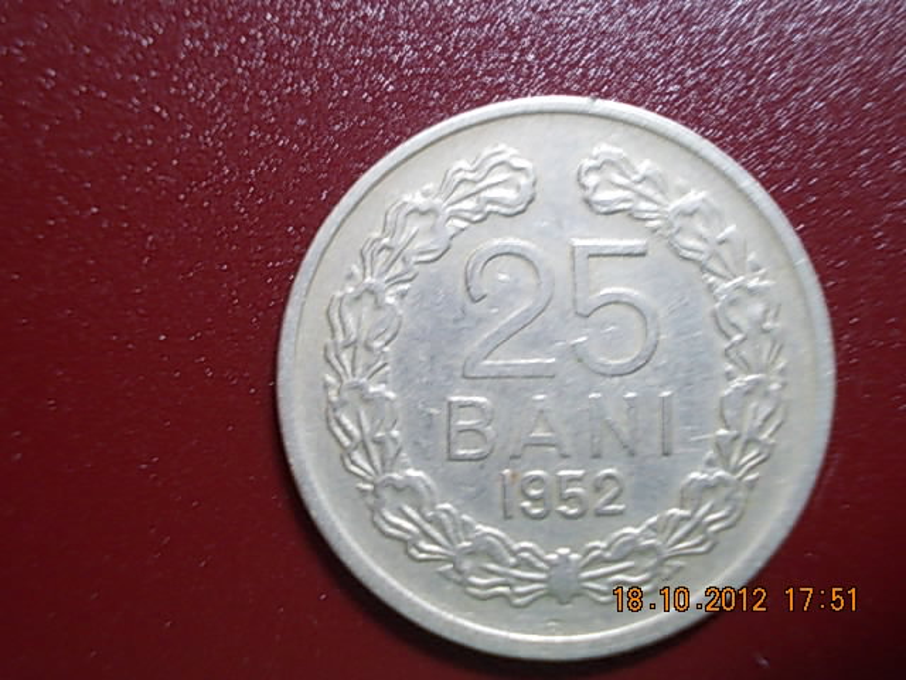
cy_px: 340
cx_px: 453
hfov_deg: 43.9
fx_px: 1125
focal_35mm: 43
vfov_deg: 33.6
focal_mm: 6.1
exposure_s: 1/6
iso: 200
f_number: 3.3
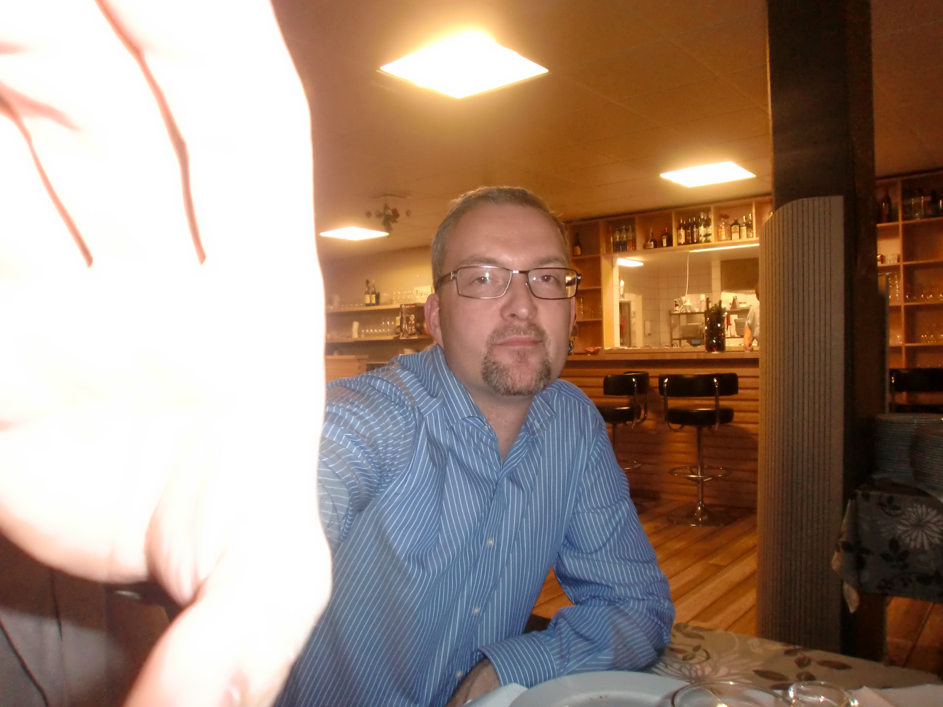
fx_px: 708
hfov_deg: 67.3
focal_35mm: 26
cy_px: 354
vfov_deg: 53.1
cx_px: 472
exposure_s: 1/60
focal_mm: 4.65
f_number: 2.6
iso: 400
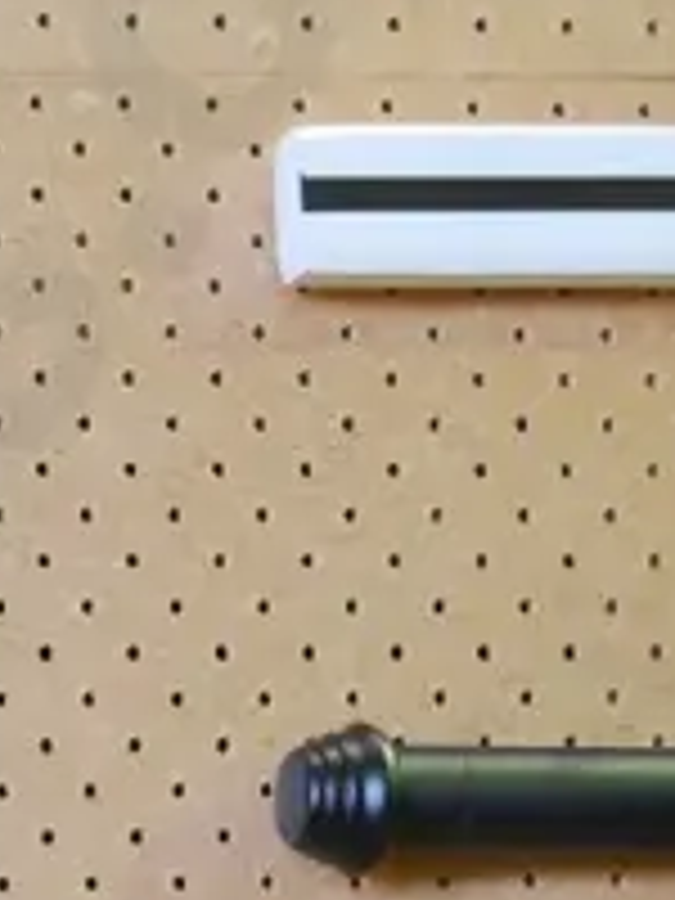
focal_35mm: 123
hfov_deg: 11.2
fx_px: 3198
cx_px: -572
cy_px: 1058
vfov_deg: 15.5
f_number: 3.5
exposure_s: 1/60
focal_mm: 12
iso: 1600
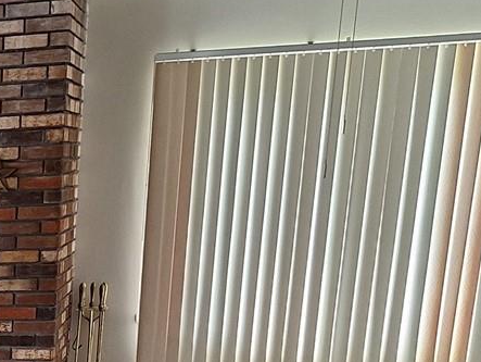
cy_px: 551
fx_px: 1154
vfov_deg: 16.2
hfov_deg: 19.8
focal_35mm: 83
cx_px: -276
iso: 80
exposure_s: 1/40
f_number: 1.8
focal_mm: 5.54
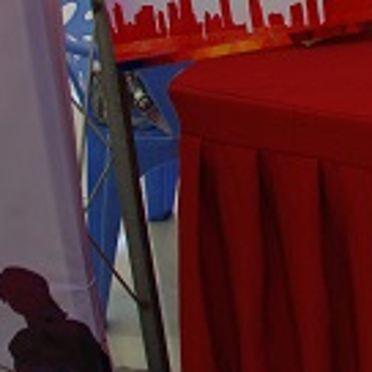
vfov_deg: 16.2
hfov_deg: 15.3
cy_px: -135
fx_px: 1228
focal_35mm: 101
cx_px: 635
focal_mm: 18
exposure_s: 1/40
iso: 320
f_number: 3.5
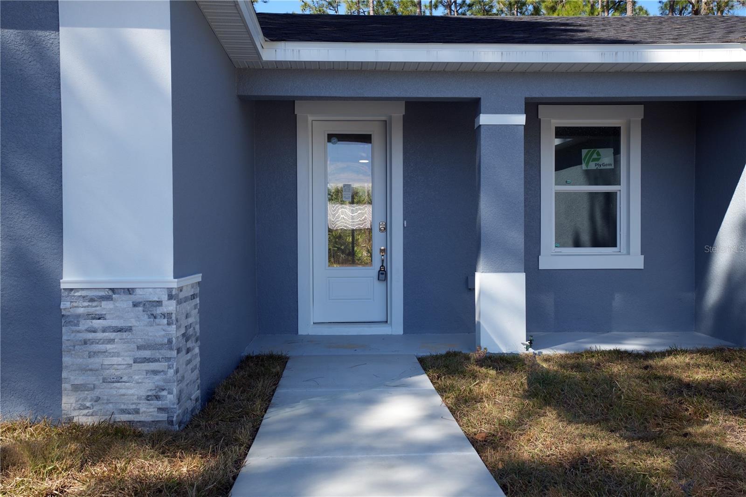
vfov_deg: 43.6
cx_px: 373
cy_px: 248
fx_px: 621
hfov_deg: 61.9
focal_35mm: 30
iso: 100
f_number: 8
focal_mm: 20
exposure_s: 1/30
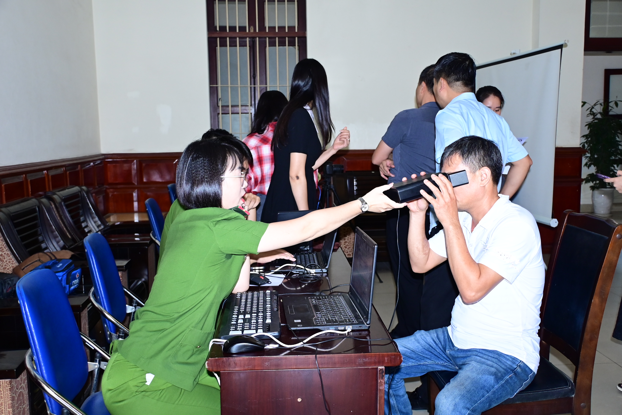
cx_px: 311
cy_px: 208
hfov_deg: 55.8
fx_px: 588
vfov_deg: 39.0
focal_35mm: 34
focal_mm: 23
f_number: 3.8
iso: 1000
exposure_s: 1/200
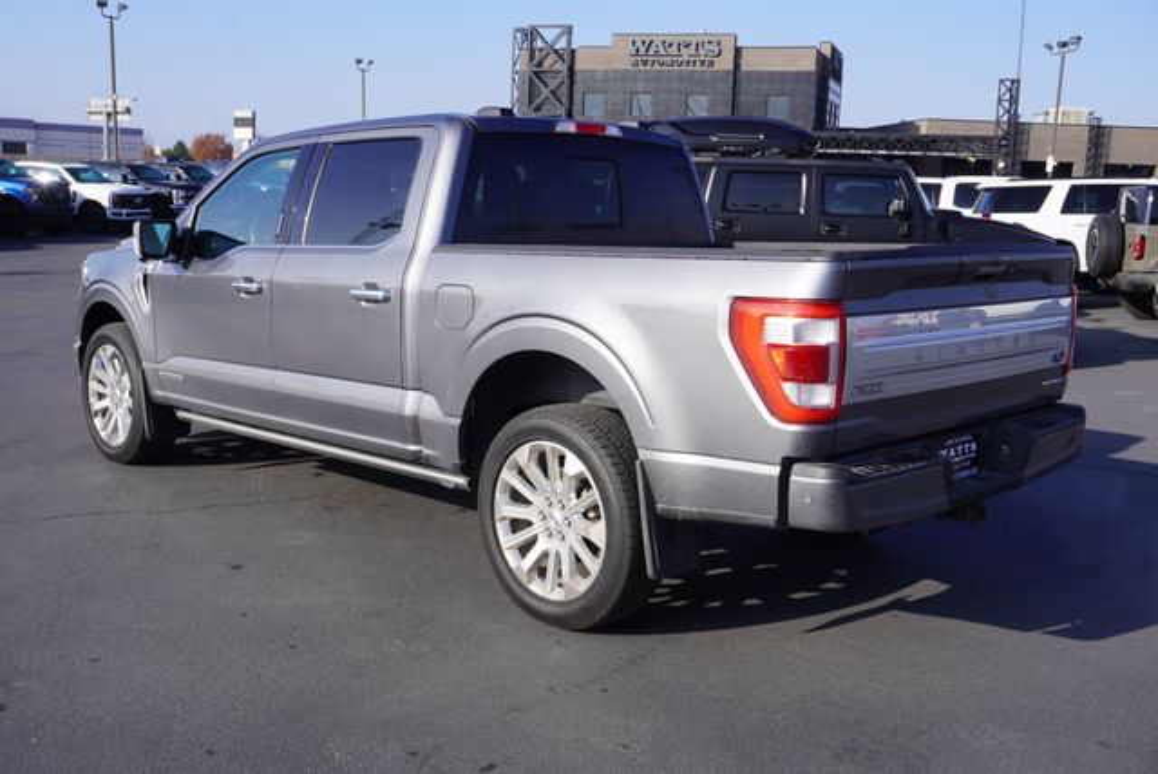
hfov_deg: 53.1
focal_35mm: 36
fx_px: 1159
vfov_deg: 36.9
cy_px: 387
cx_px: 579
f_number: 10
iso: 100
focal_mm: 24
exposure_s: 1/125
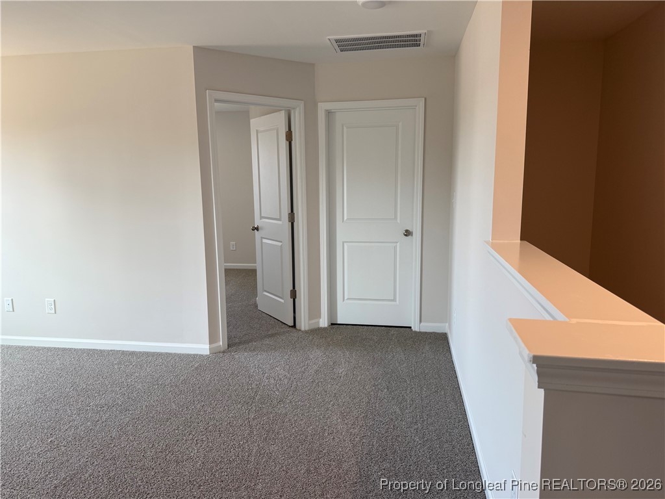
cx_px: 332
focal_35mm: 24
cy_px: 250
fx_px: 461
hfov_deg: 71.6
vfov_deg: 56.8
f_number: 1.78
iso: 125
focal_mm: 6.76
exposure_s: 1/120
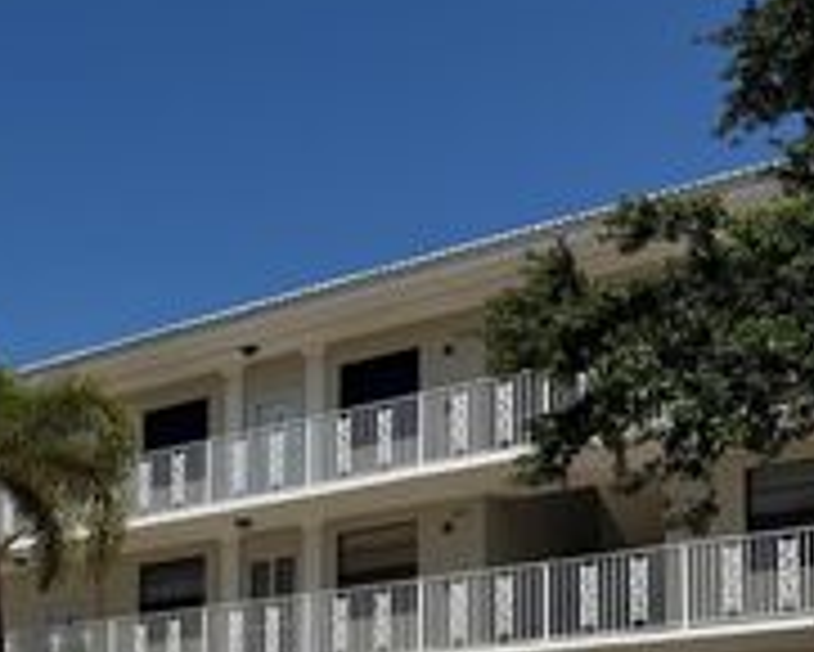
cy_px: 722
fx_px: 1856
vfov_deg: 19.1
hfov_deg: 22.8
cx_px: -162
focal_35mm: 77
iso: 80
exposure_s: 1/9009
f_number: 1.78
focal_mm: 6.76
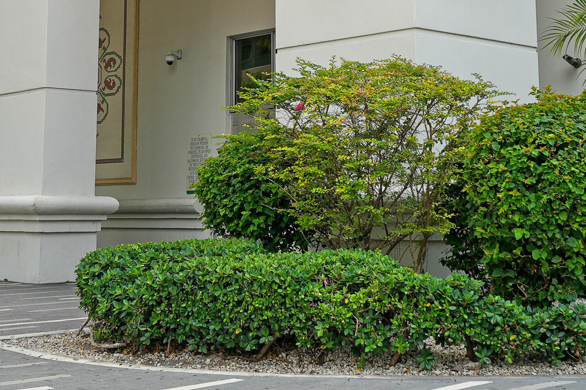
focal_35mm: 70
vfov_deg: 19.1
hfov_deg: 28.8
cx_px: 280
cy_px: 30
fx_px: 1139
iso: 100
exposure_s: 1/200
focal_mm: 20
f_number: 4.5
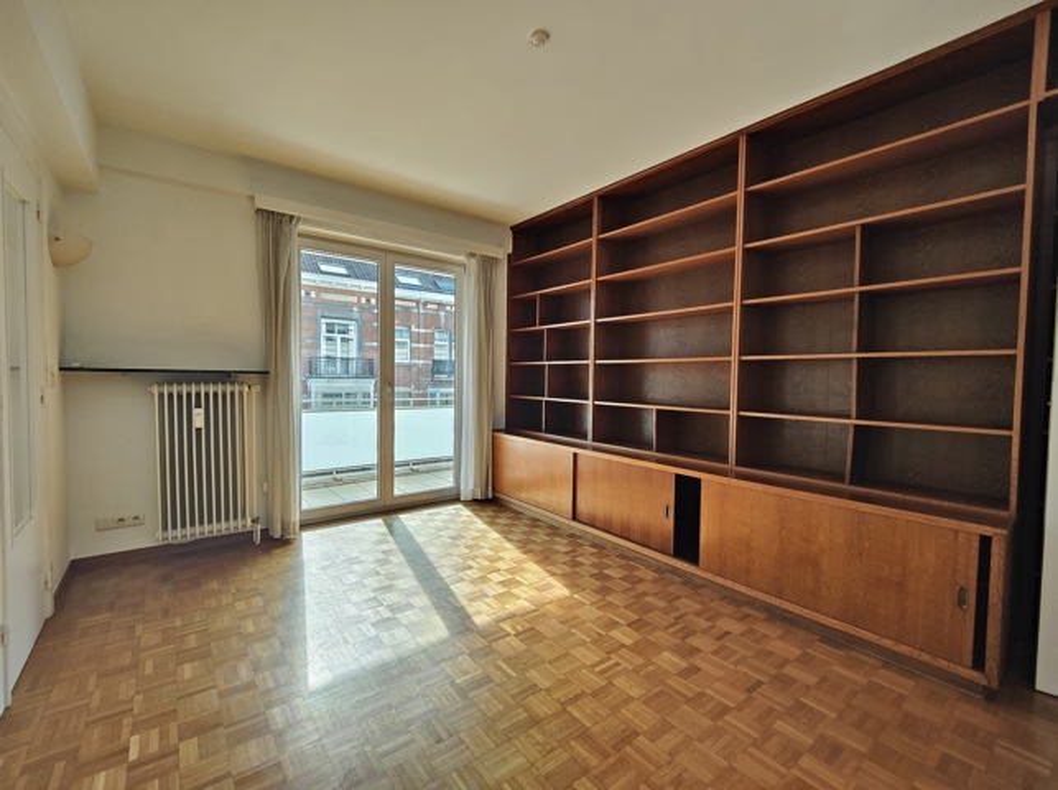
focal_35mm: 15
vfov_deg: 81.6
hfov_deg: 98.3
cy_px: 395
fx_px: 458
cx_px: 529
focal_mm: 3.5
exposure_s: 1/296
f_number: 2.2
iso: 250
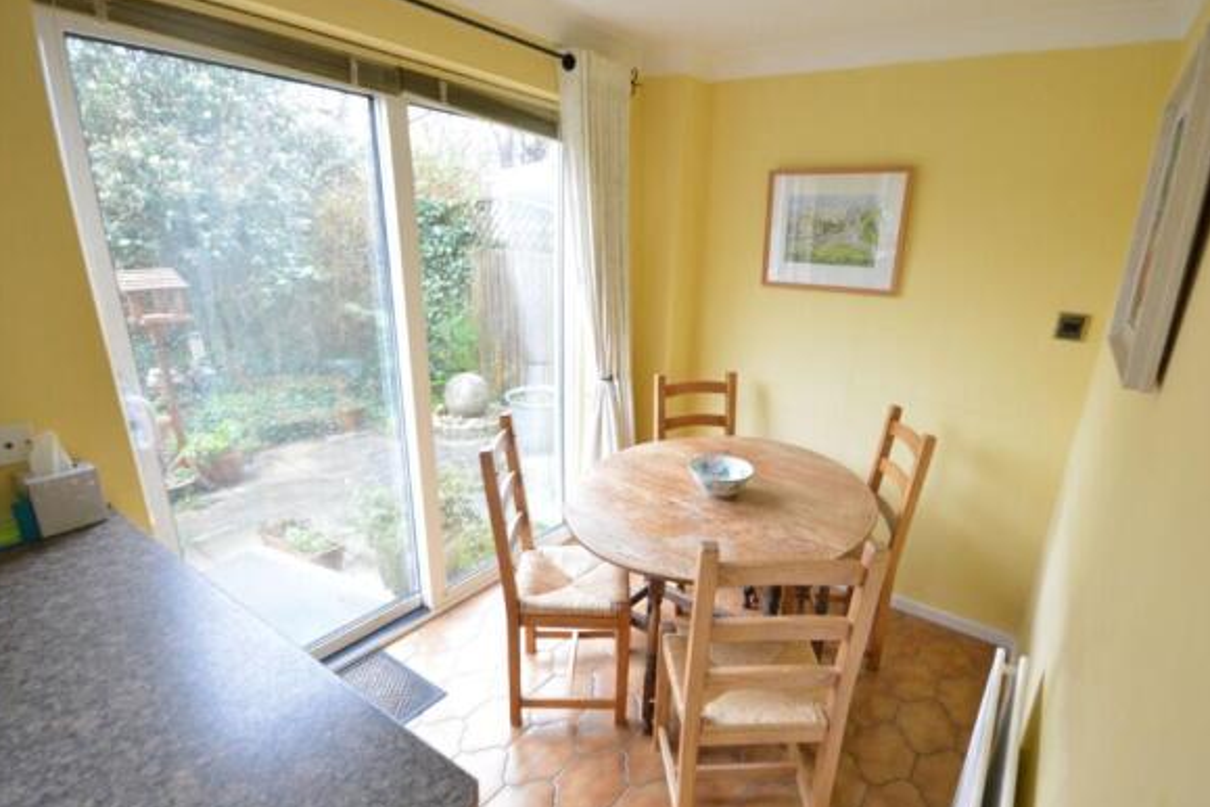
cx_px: 662
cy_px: 440
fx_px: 571
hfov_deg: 93.0
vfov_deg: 70.3
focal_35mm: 17
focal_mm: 10
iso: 400
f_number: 8
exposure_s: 1/3
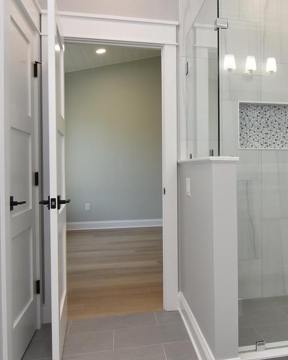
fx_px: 362
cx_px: 219
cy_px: 169
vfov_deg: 52.8
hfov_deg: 41.9
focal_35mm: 34
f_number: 8
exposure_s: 1/80
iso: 500
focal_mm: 12
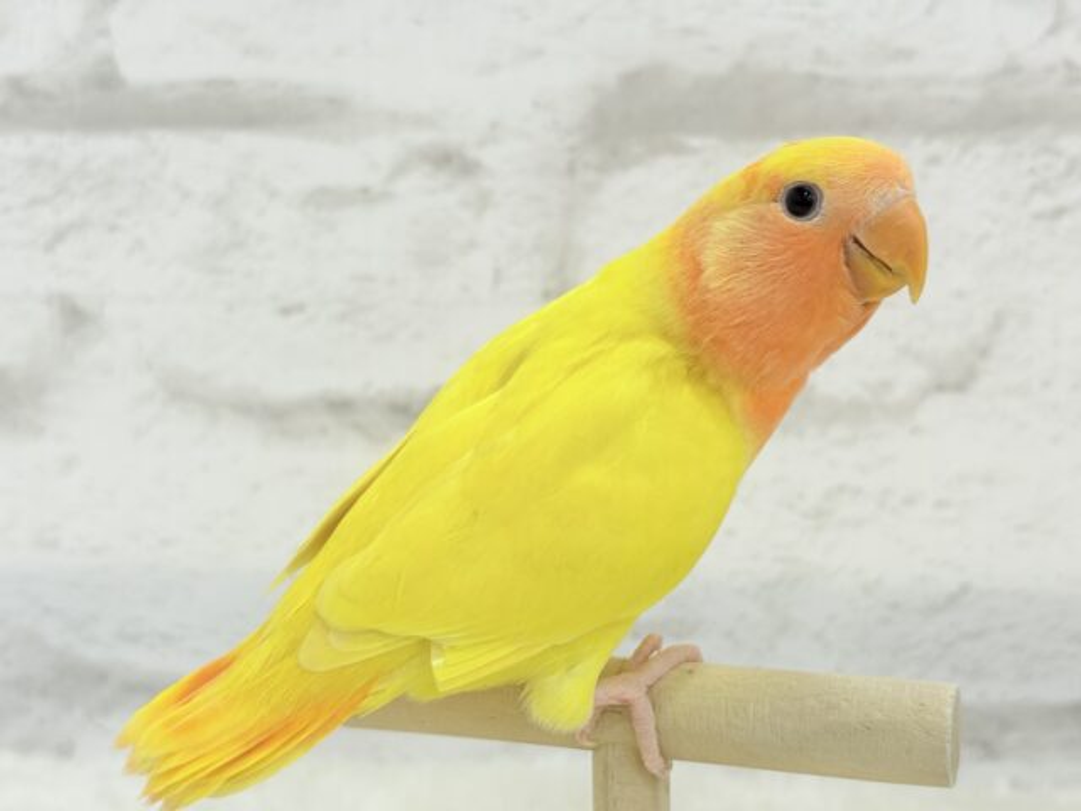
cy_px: 406
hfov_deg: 36.8
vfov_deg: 28.0
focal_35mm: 52
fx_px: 1624
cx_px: 540
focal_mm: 5.96
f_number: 1.6
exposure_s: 1/50
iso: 25
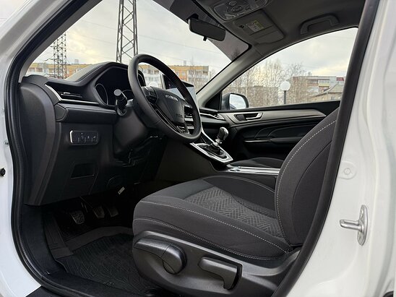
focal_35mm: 24
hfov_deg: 71.6
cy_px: 148
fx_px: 275
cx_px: 198
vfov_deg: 56.8
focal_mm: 6.76
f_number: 1.78
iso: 100
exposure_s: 1/262
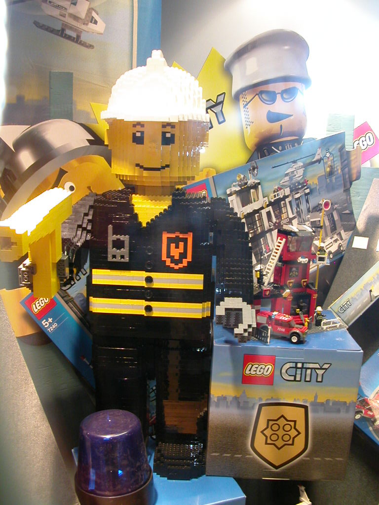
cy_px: 252
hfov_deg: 38.7
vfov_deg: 50.1
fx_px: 540
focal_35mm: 37
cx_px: 190
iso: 200
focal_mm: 5.6
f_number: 2.7
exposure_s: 1/13.6
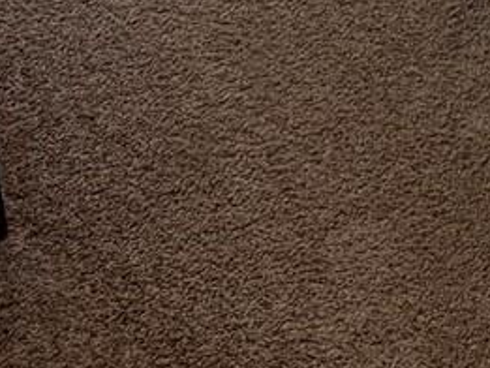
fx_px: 2082
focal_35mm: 147
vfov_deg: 9.1
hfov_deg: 12.6
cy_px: -513
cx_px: 773
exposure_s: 1/60
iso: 200
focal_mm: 6.76
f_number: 1.78
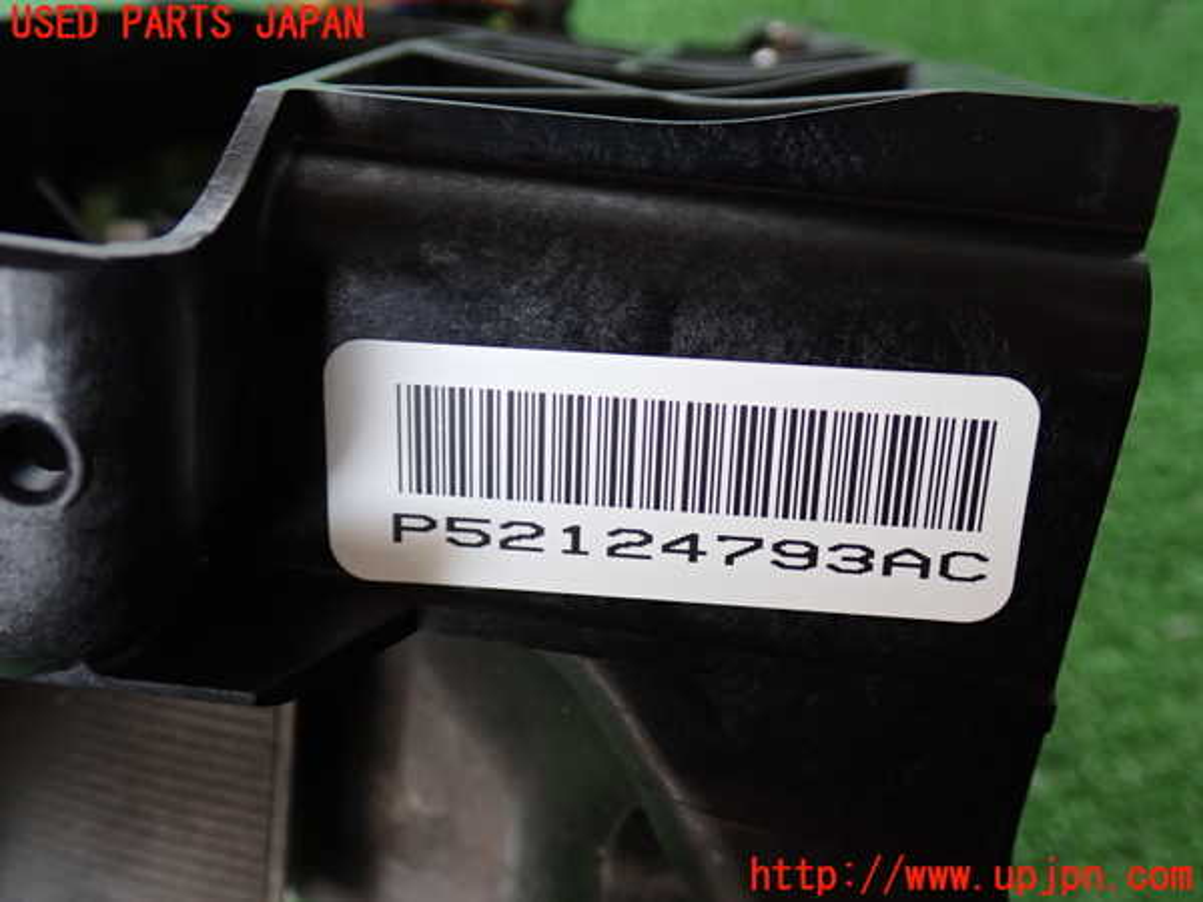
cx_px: 602
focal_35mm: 38
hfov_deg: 49.0
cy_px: 451
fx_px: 1321
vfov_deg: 37.7
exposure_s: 1/40
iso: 250
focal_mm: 6.83
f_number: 2.7
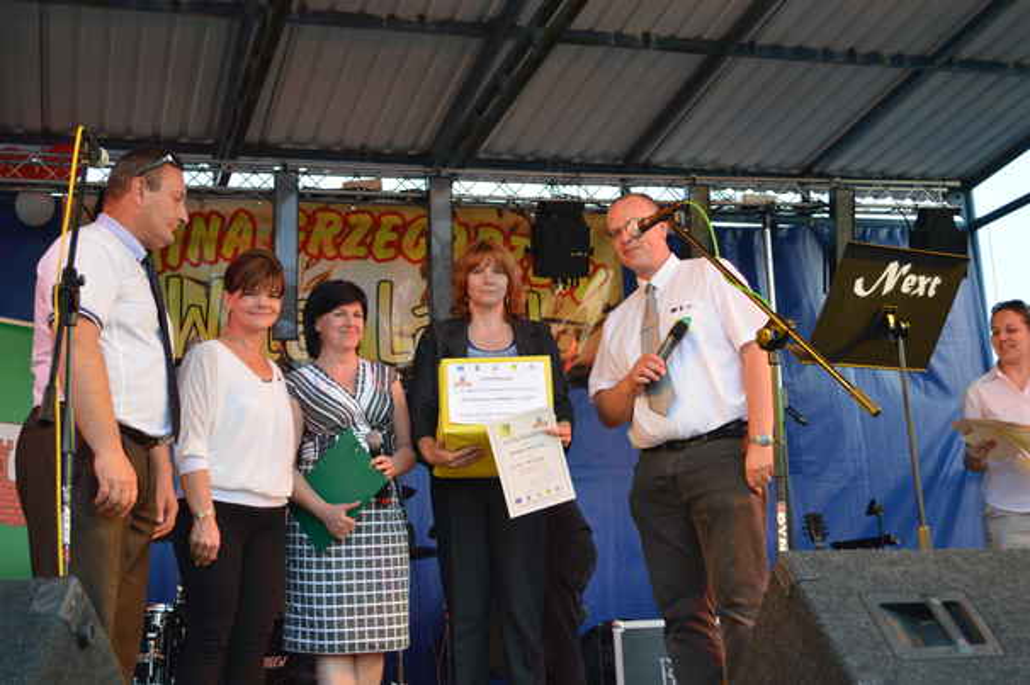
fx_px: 1458
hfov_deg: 38.9
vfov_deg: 26.4
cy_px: 342
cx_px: 515
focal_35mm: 51
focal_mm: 34
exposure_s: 1/30
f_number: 5
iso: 400
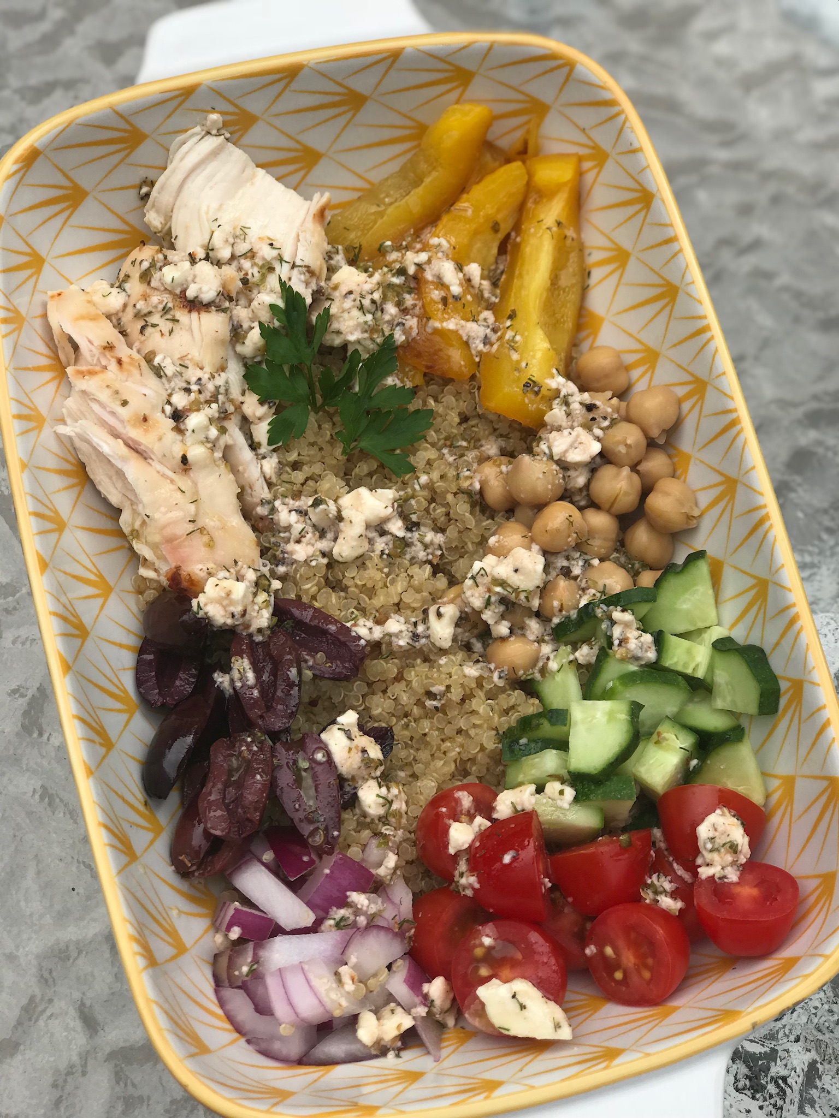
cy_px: 559
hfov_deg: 25.7
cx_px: 420
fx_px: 1842
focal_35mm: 57
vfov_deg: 33.8
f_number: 2.8
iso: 20
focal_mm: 6.6
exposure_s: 1/161
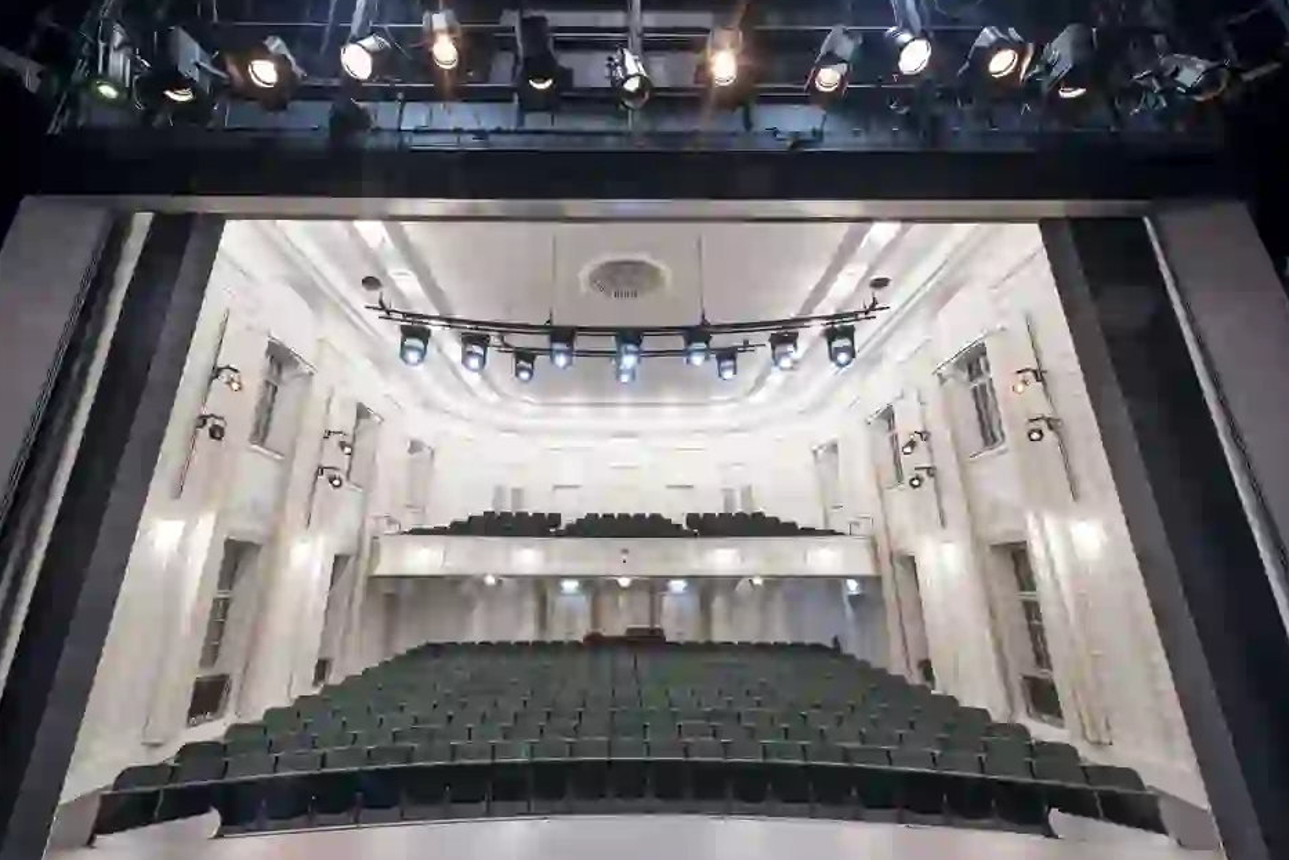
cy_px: 410
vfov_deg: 77.3
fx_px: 537
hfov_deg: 100.4
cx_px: 622
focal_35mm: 15
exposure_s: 2.5
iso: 100
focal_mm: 14
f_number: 7.1
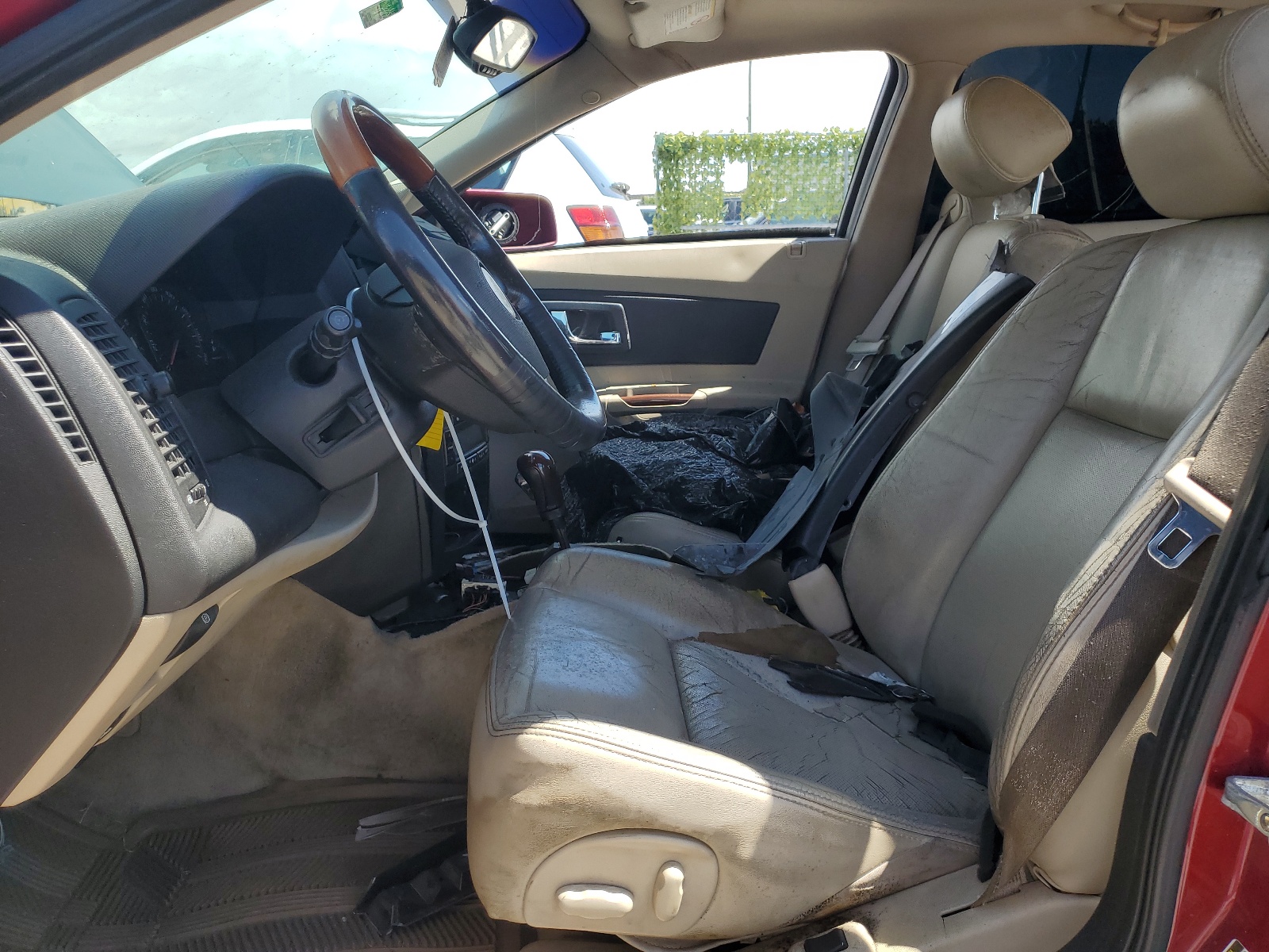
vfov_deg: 53.1
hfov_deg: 67.3
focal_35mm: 26
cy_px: 476
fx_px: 953
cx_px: 634
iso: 50
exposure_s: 1/909
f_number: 1.5
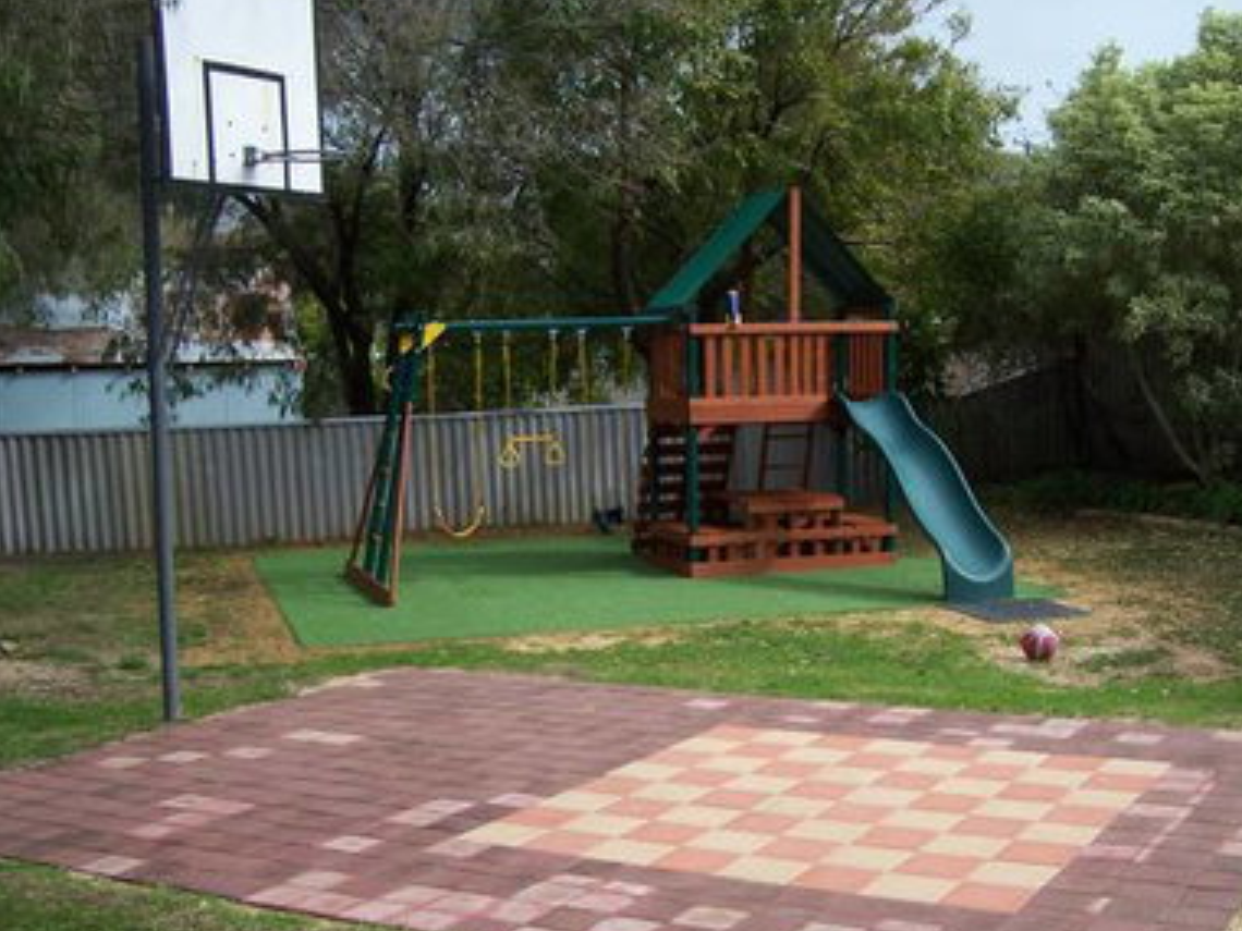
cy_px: 519
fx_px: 1722
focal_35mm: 48
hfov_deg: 39.4
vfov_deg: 30.2
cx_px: 778
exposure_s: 1/800
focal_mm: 6.3
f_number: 2.8
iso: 80
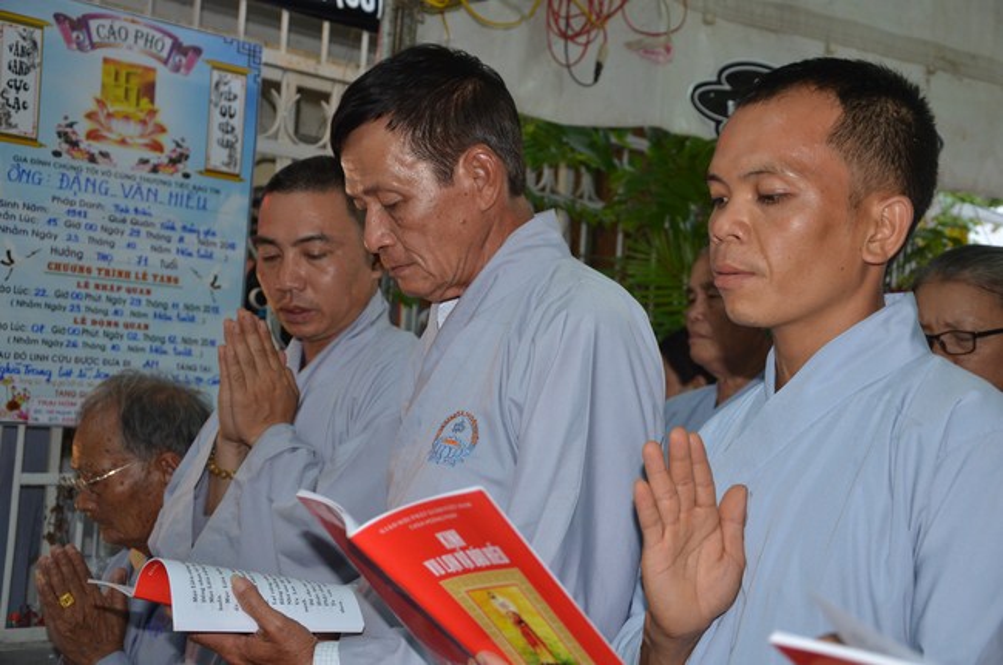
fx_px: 1460
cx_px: 502
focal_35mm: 52
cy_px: 332
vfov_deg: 25.7
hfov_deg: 37.9
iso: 640
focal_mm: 35
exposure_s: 1/60
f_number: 4.5
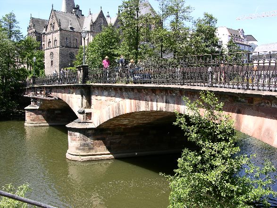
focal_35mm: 35
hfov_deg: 52.6
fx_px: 280
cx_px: 138
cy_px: 104
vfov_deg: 40.7
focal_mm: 8.9
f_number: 6.3
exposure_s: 1/86.9
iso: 50
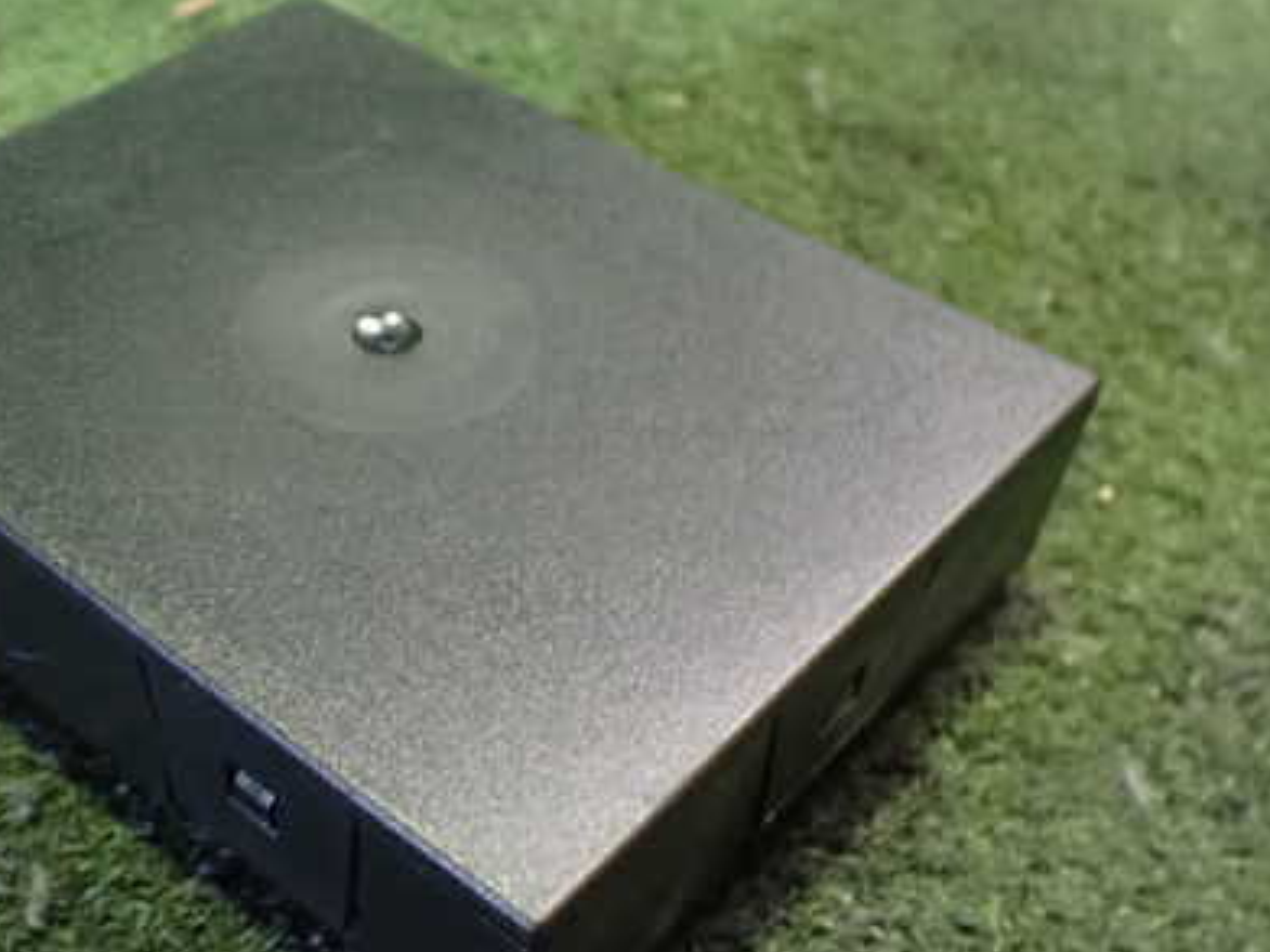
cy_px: 591
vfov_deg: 31.4
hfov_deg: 40.9
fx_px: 1687
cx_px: 461
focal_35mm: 46
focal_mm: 5.4
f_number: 2.3
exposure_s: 1/30
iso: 1250
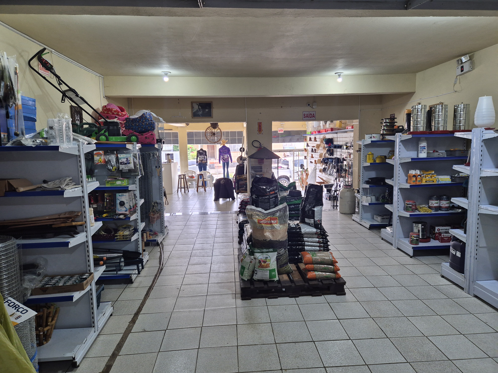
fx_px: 331
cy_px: 186
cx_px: 249
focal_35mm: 23
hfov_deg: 73.9
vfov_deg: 58.9
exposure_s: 1/120
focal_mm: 5.4
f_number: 1.8
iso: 125
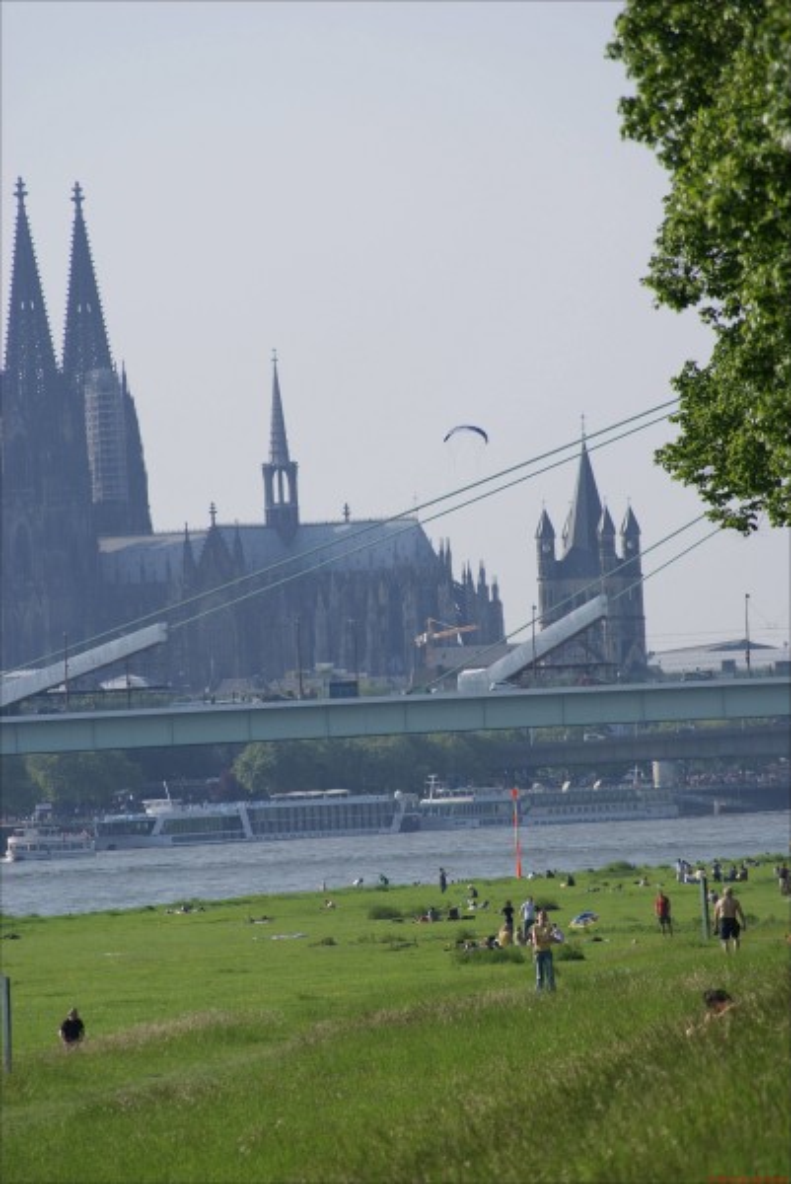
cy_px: 592
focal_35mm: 300
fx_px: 9870
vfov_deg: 6.9
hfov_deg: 4.6
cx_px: 396
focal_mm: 200
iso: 100
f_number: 8
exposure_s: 1/400
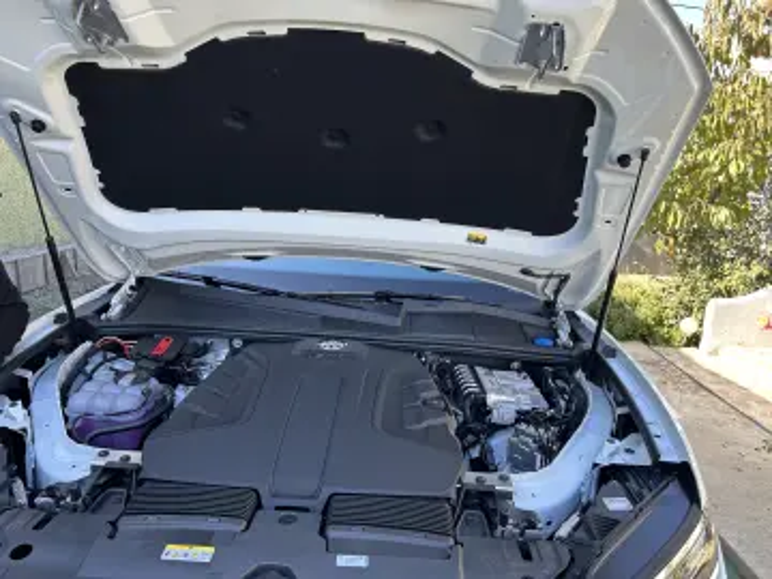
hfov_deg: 67.3
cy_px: 290
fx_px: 580
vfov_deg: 53.1
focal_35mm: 26
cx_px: 386
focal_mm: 5.7
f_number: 1.5
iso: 40
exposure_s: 1/246
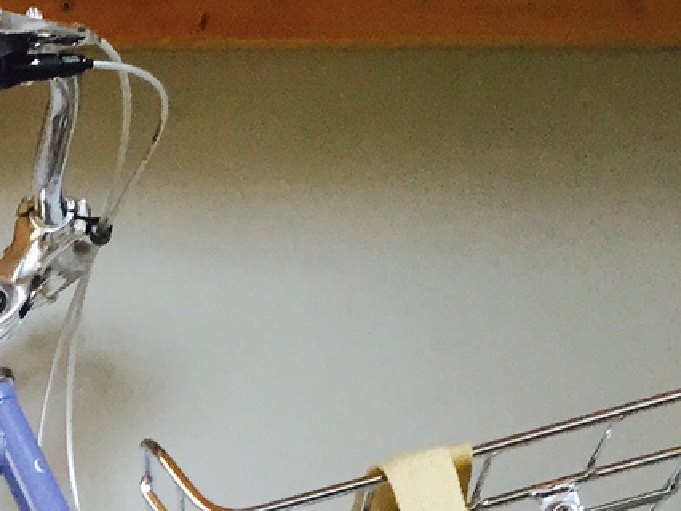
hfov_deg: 16.7
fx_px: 2185
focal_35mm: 111
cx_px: -216
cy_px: 904
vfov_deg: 12.3
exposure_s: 1/33
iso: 125
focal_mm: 4.15
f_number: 2.2
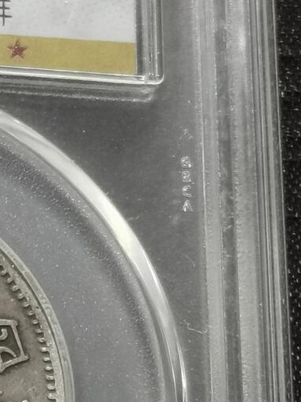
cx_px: -172
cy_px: 265
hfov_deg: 6.3
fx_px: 2690
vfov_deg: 8.5
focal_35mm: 232
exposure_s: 1/100
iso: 100
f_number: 1.8
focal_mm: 5.58
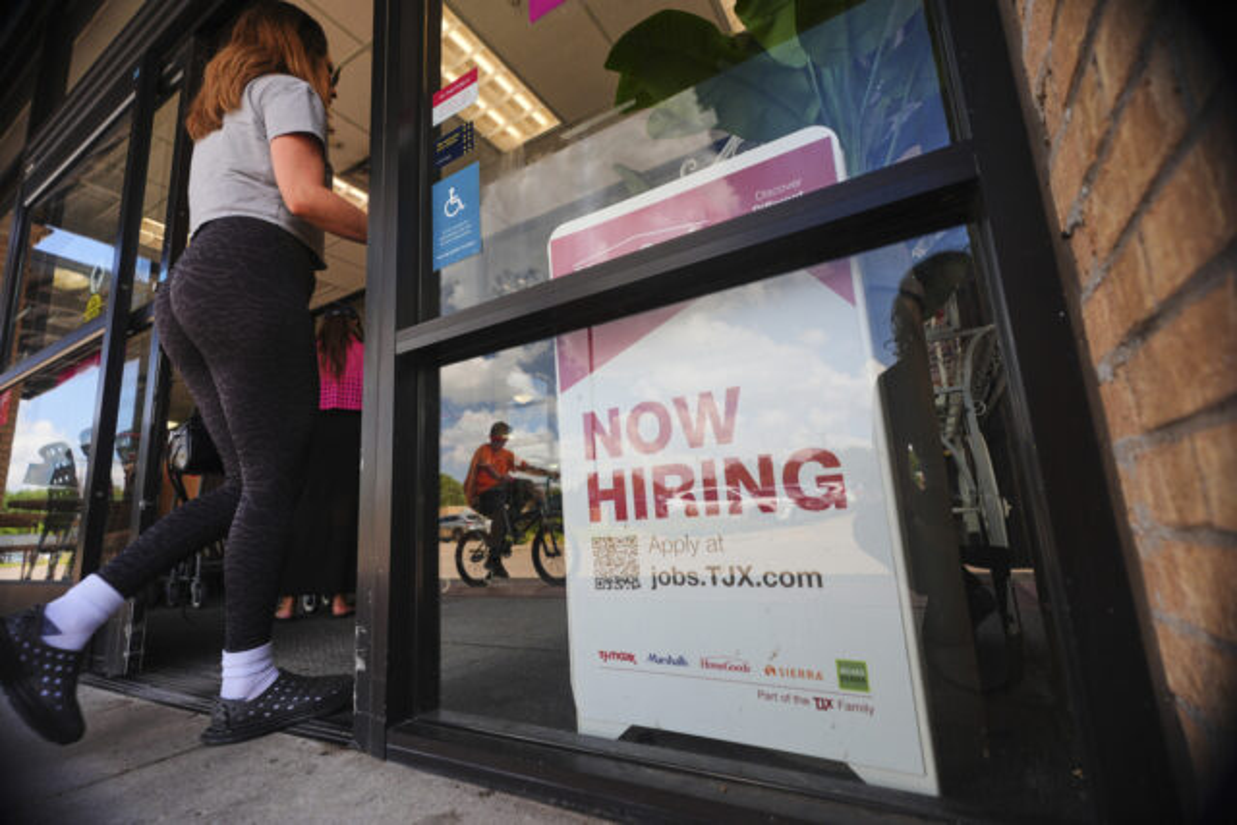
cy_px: 412
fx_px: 550
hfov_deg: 96.7
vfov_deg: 73.8
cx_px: 618
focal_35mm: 16
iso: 400
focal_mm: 16
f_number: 4
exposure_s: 1/500
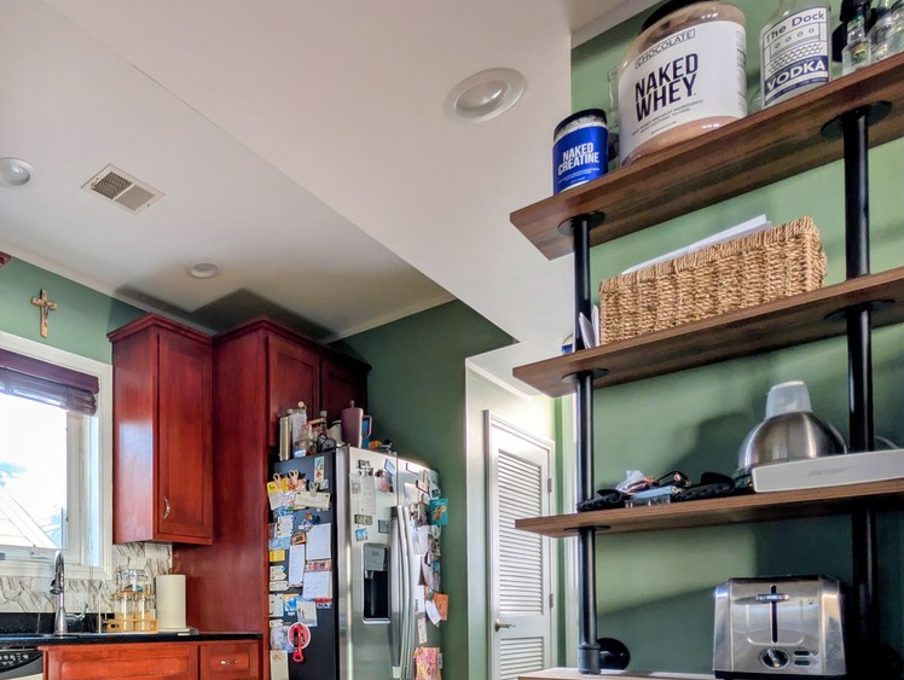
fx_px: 601
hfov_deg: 64.6
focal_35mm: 23
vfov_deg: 52.6
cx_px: 135
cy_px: 598
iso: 54
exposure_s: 1/48.5
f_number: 1.7
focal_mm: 2.02
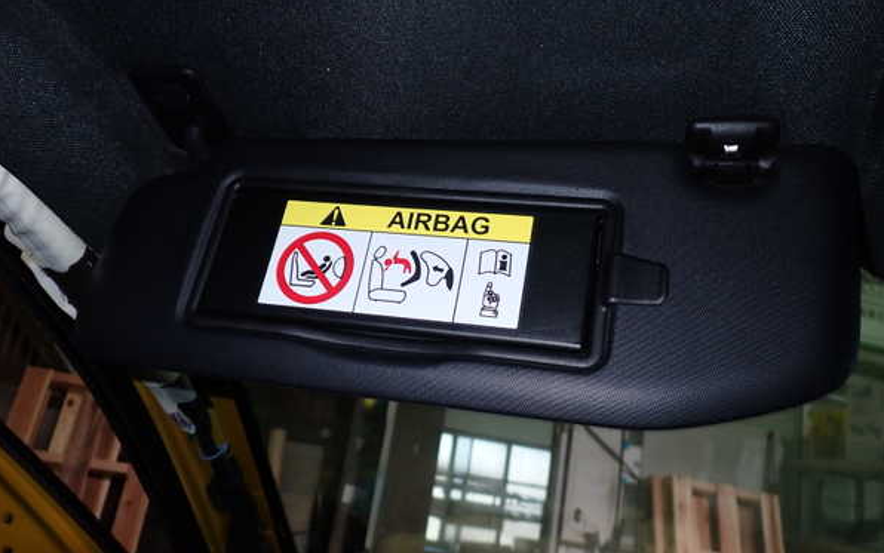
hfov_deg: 59.6
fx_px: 771
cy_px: 259
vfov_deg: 39.4
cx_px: 442
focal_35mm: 32
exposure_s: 1/30
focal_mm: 5.4
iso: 200
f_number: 6.3
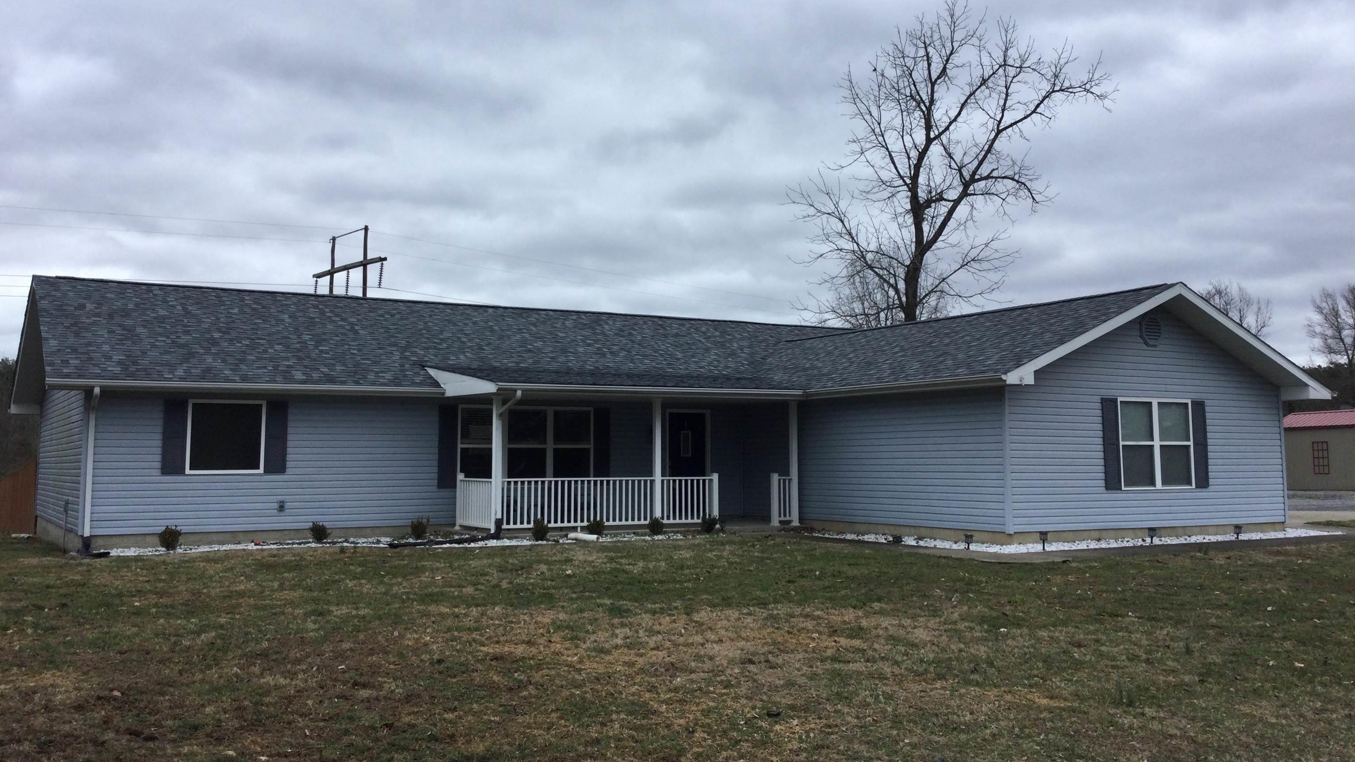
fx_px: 1221
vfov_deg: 34.6
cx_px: 674
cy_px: 328
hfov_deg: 58.0
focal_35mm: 34
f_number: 2.4
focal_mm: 3.3
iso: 25
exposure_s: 1/362
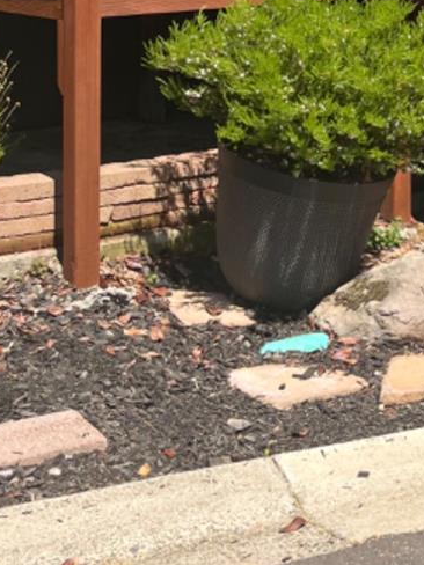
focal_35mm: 80
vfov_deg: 22.8
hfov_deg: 18.2
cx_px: 377
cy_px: -75
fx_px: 1307
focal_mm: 5.1
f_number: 1.6
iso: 50
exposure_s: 1/2179
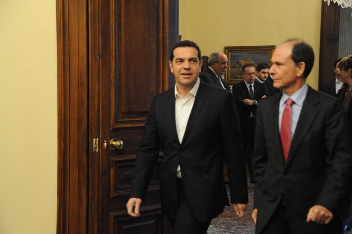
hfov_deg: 28.1
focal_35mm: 72
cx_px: 176
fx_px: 703
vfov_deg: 18.9
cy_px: 117
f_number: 5.6
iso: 5000
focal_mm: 72
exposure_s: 1/200
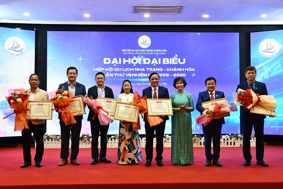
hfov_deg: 49.6
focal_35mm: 39
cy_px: 94
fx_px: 307
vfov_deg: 34.2
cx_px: 142
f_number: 8
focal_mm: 26
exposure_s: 1/40
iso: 900
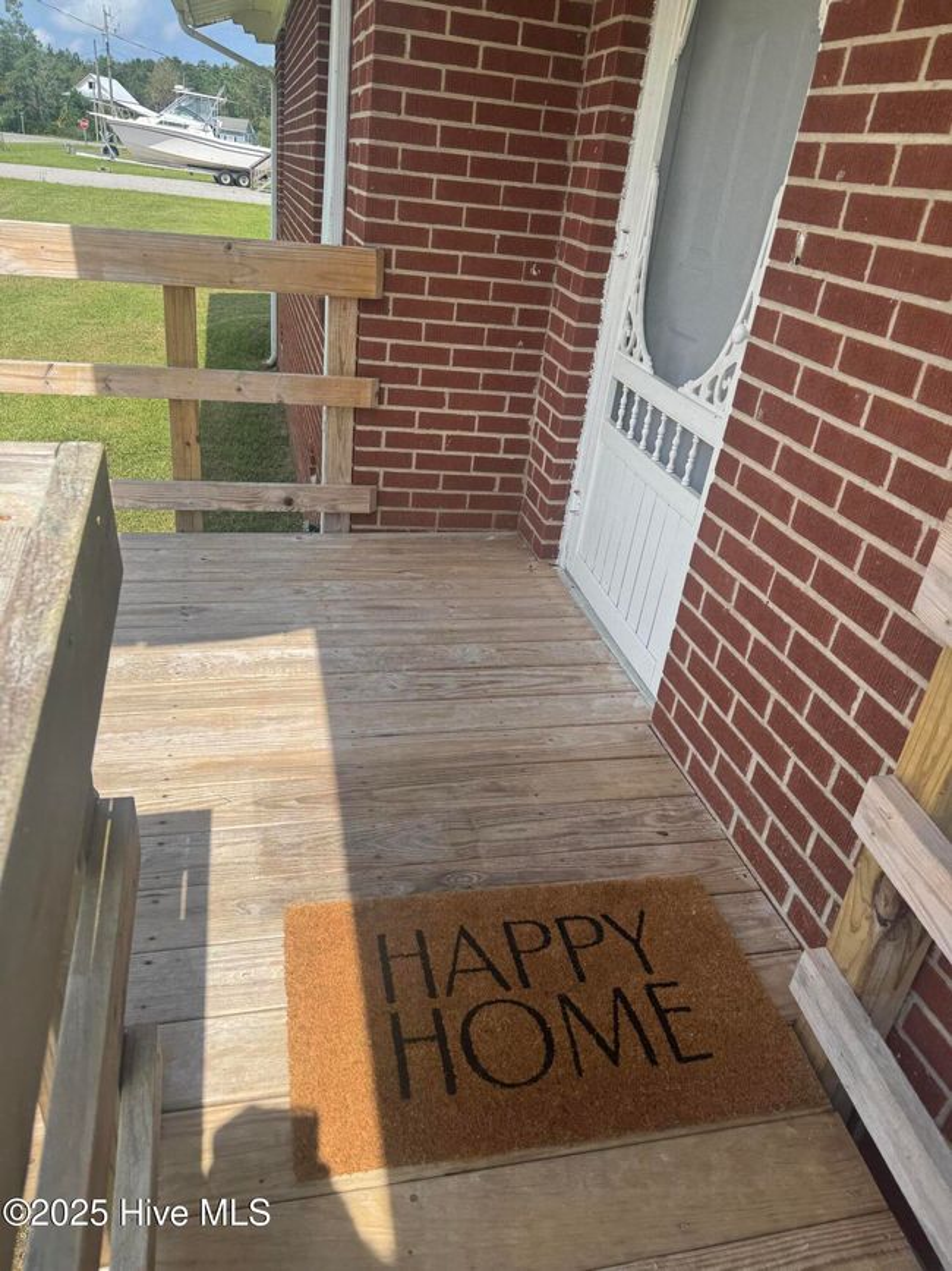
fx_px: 880
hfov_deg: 56.8
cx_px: 476
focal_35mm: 24
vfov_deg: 71.6
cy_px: 636
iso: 80
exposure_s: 1/2415
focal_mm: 6.76
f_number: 1.78
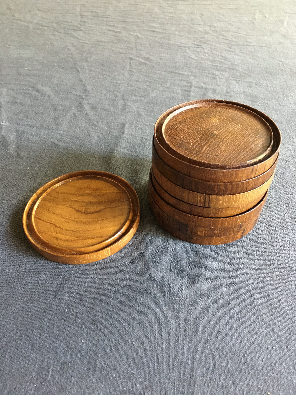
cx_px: 148
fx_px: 331
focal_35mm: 29
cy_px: 198
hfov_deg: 48.2
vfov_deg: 61.7
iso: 400
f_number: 2.2
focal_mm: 4.15
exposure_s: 1/17
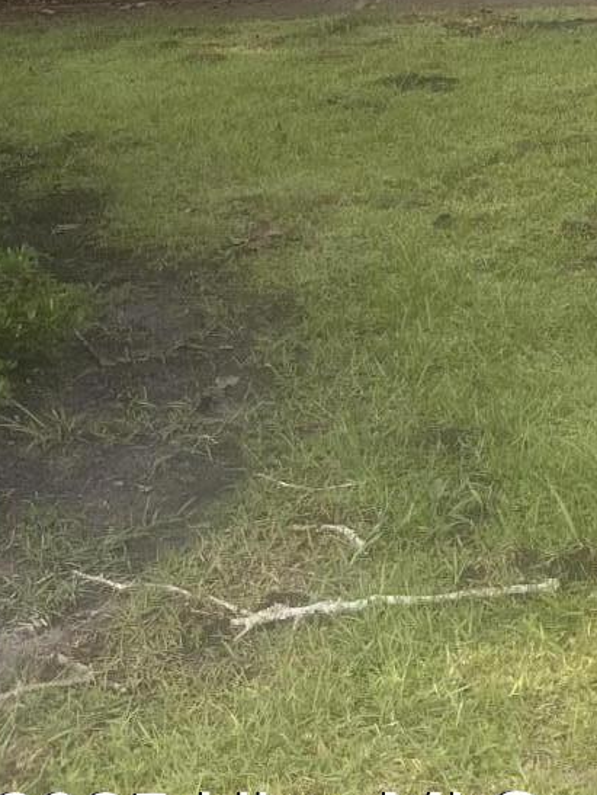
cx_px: 1012
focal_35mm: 95
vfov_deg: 17.8
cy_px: -497
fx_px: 2182
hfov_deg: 14.1
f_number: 1.6
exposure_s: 1/304
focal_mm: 5.1
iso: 50
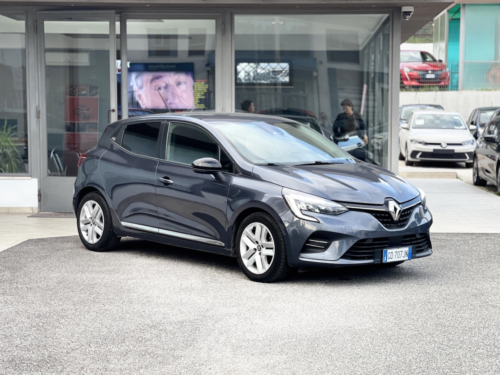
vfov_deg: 22.9
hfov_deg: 30.3
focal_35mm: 64
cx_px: 250
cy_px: 188
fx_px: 924
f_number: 2.2
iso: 64
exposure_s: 1/121
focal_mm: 7.5
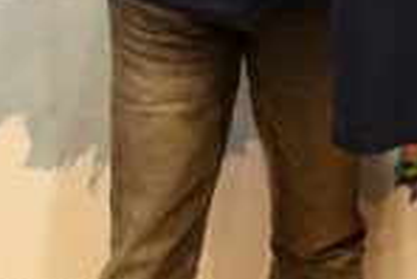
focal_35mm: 131
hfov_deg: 14.9
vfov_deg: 9.6
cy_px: -330
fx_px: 1519
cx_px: 552
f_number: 2.8
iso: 2000
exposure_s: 1/60
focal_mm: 9.87
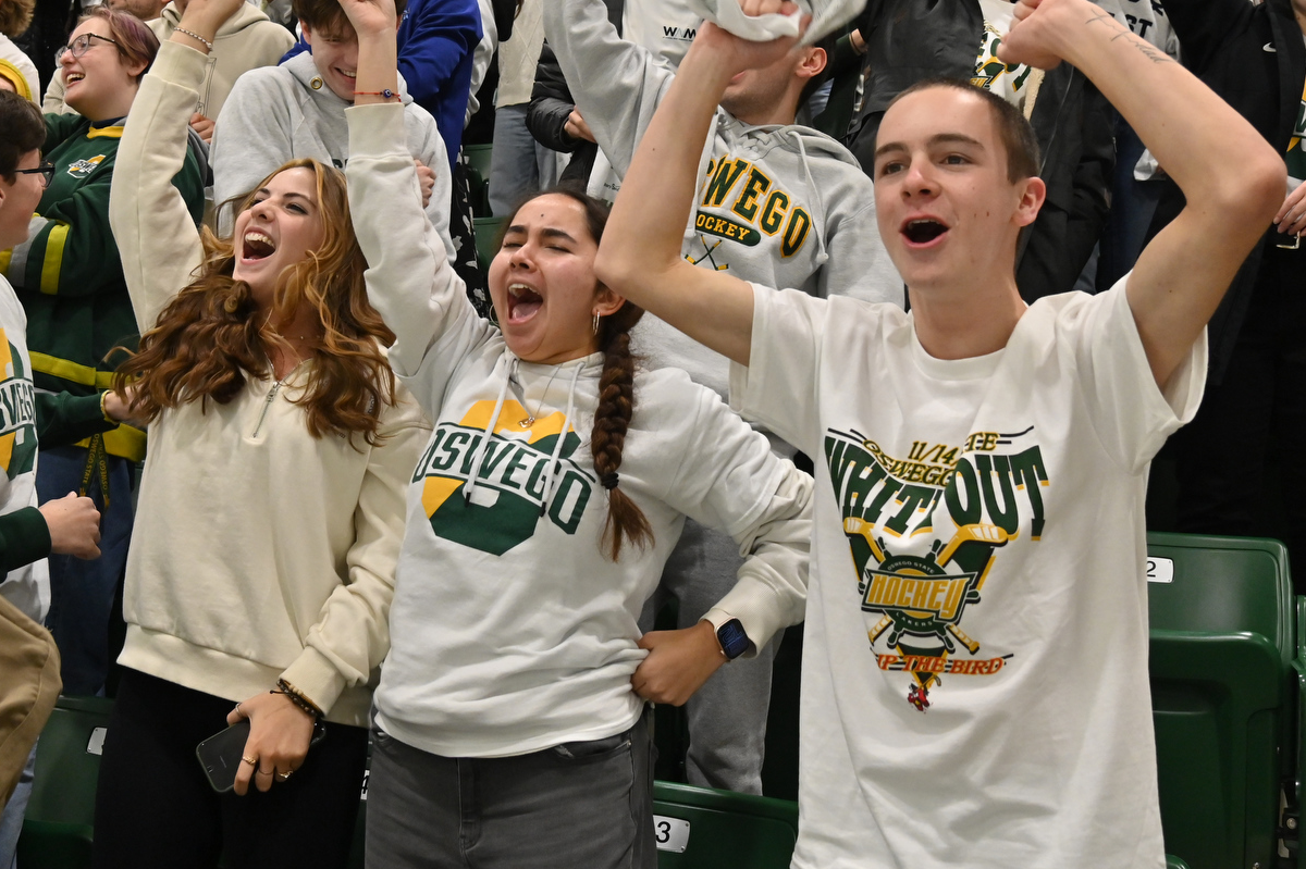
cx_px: 502
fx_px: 1632
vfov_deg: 29.5
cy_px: 250
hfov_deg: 43.3
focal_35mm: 45
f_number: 5.6
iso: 2000
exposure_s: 1/400
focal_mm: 30
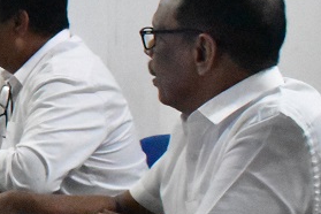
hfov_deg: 13.9
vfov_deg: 10.6
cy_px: 79
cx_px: -275
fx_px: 1150
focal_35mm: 129
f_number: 10
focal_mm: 20
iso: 16000
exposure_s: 1/60
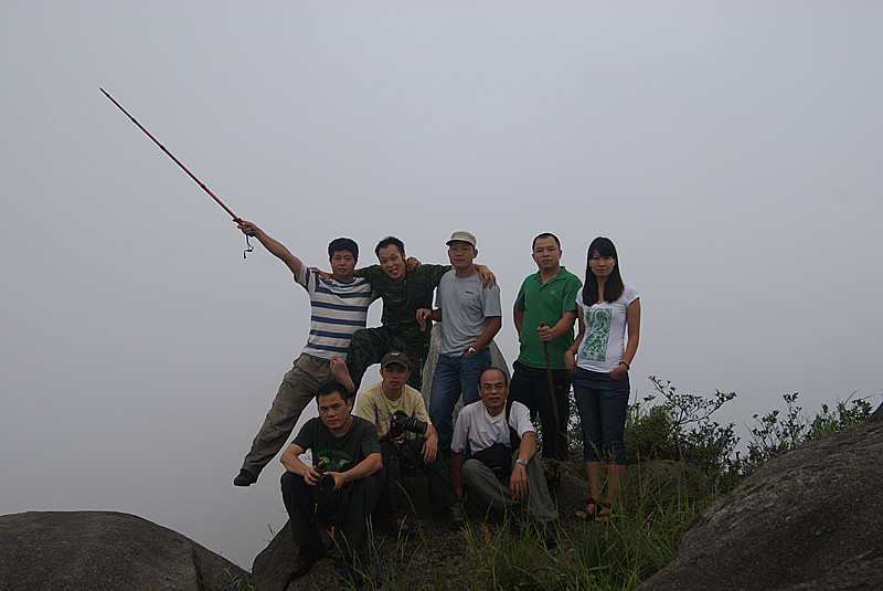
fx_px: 1105
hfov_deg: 43.6
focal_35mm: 45
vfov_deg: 29.9
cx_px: 442
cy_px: 296
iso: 100
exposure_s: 1/60
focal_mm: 30
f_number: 7.1
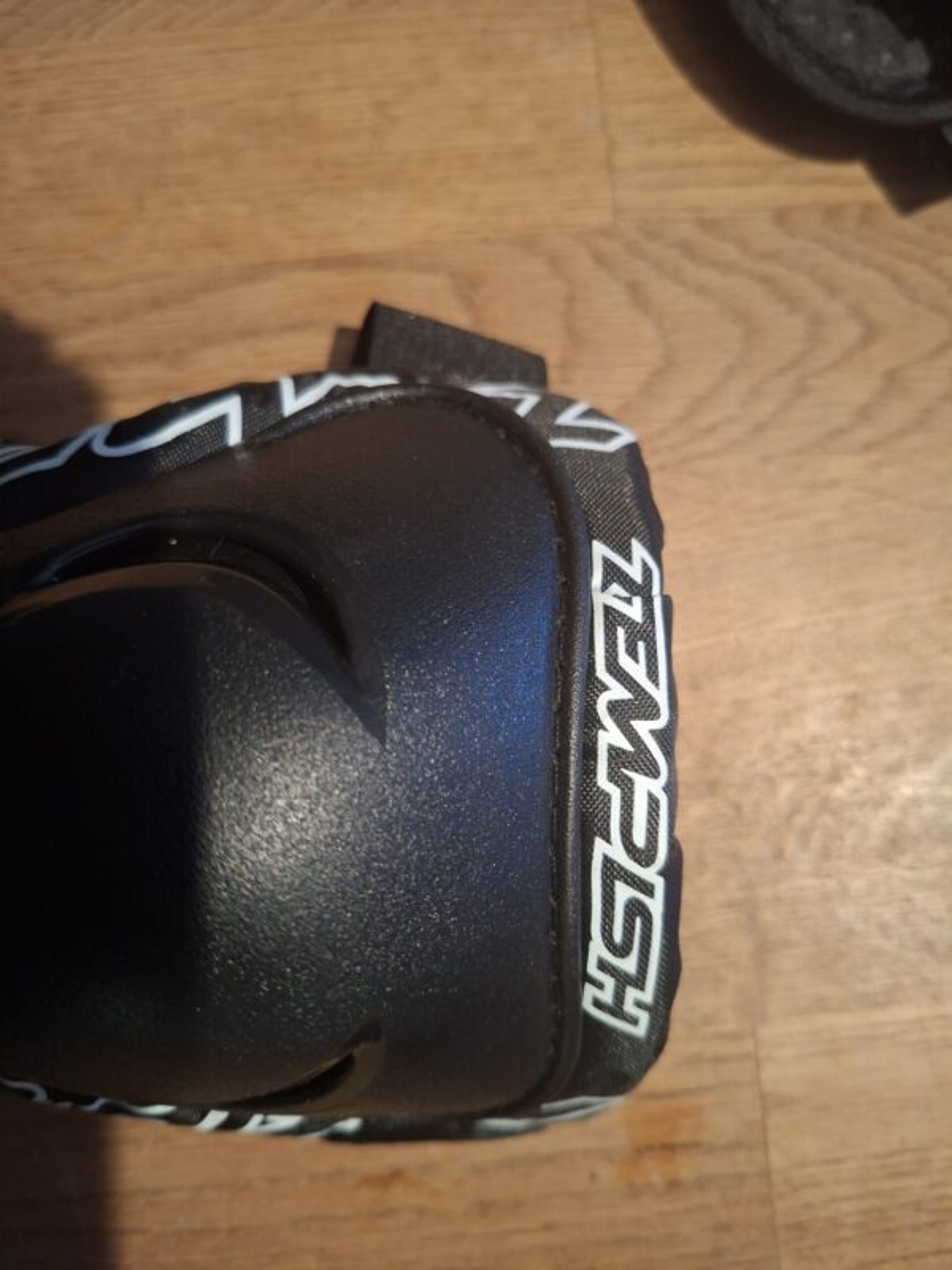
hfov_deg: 58.9
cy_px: 635
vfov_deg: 73.9
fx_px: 843
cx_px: 476
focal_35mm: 23
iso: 640
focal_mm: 5.54
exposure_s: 1/24
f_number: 1.8
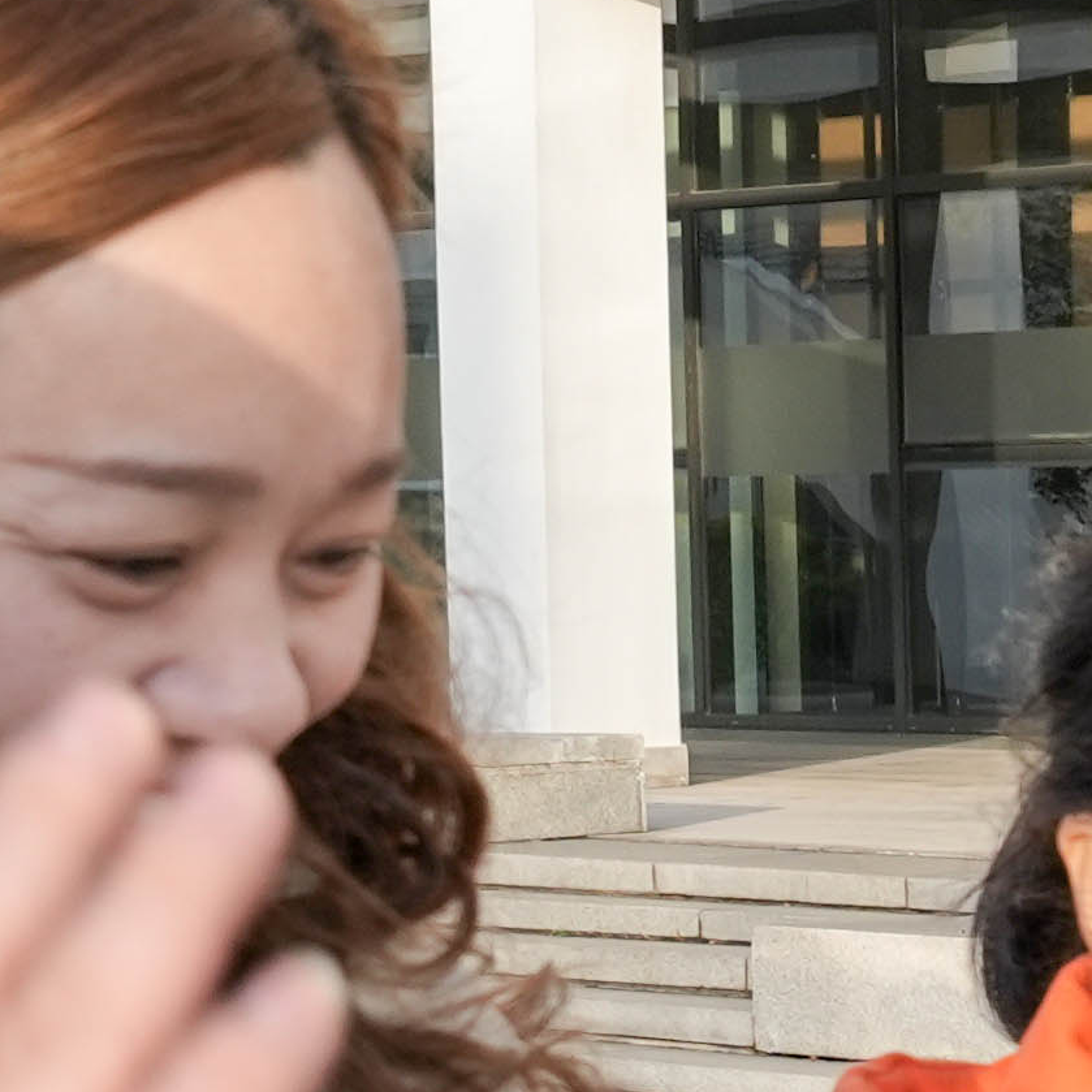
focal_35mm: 168
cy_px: 1282
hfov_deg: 9.7
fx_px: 5996
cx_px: 2227
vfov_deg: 10.3
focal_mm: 24
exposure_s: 1/320
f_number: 6.3
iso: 320
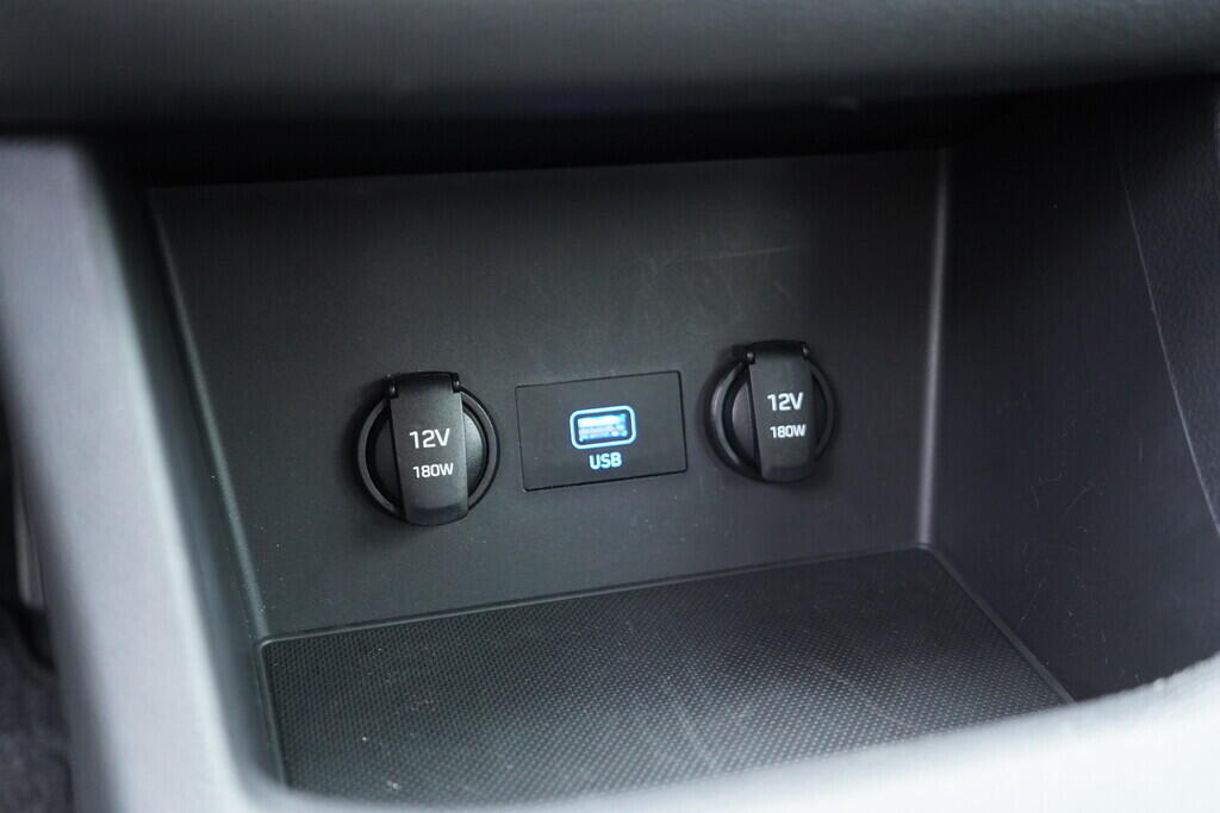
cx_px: 610
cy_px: 406
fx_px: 1220
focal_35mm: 36
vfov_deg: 36.9
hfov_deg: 53.1
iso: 2000
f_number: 2.8
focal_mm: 24
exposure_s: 1/40
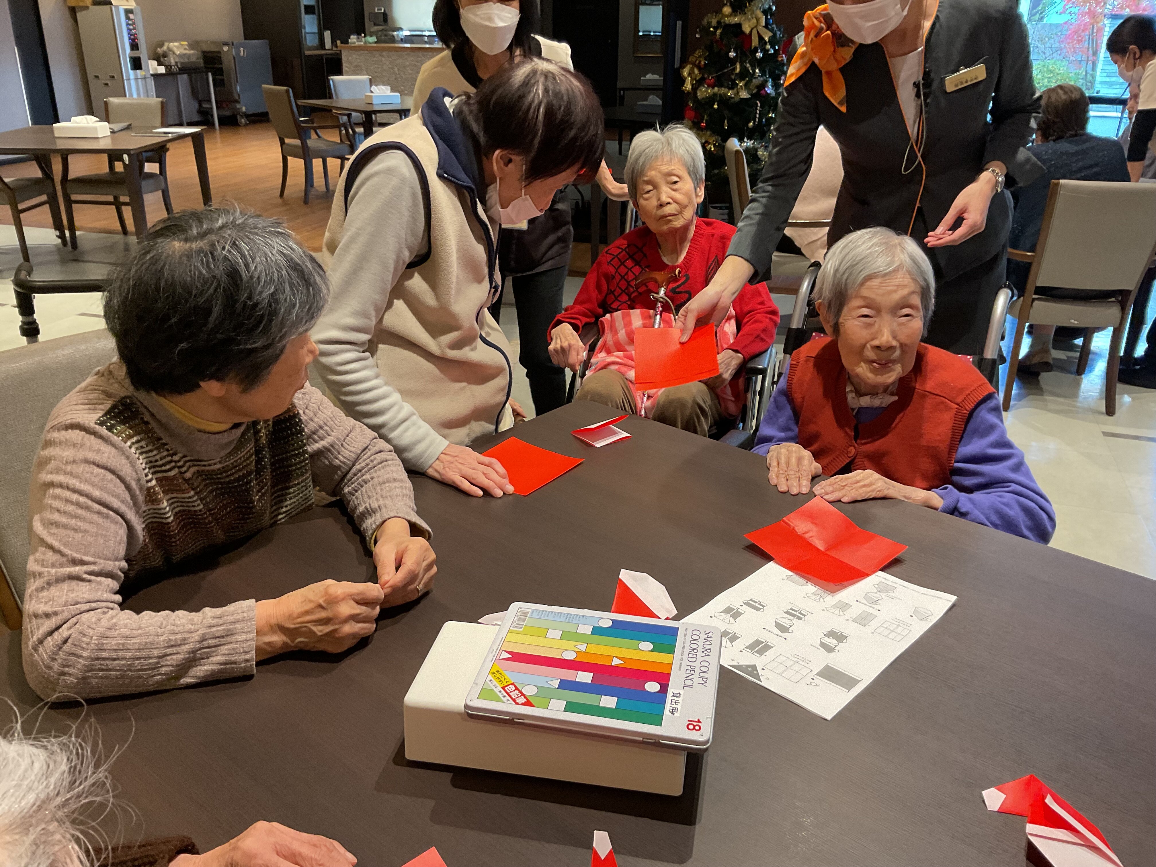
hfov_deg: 61.7
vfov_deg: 48.2
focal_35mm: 29
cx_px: 578
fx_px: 968
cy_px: 434
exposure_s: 1/60
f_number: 1.8
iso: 125
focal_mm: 3
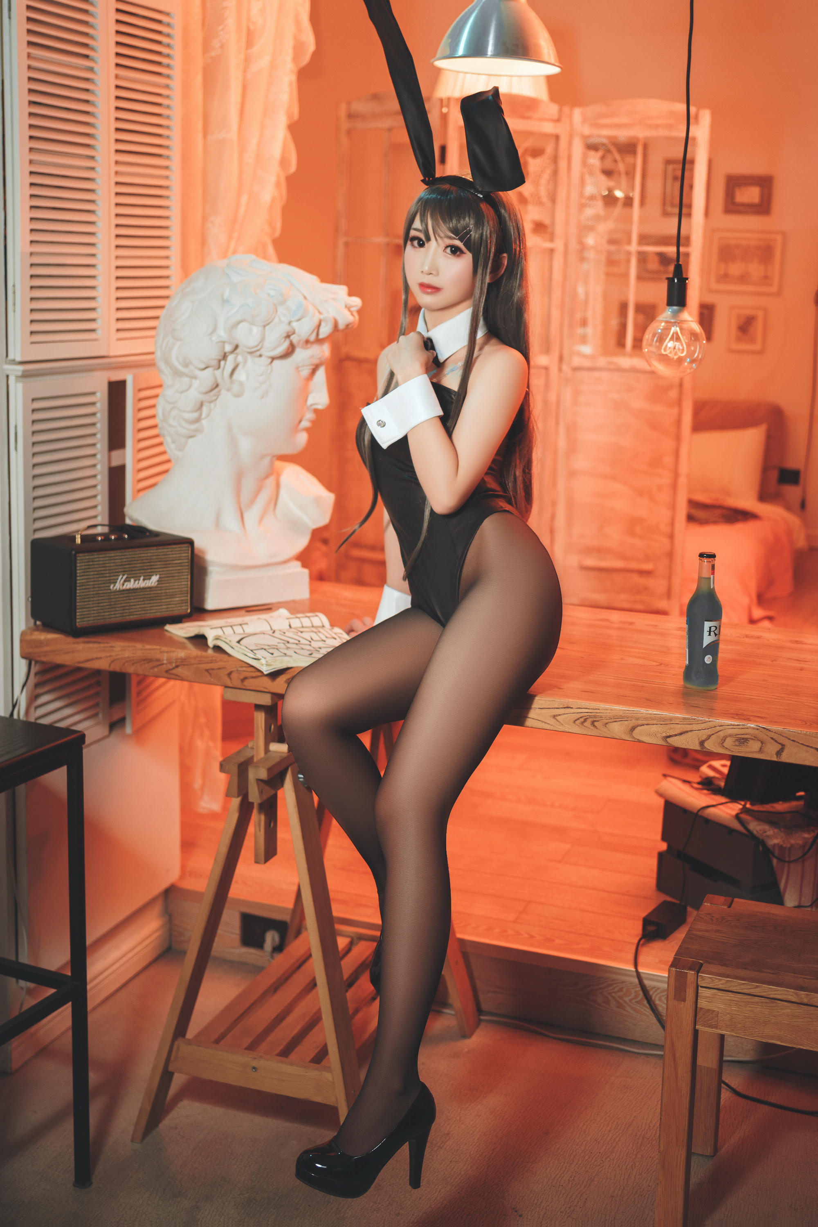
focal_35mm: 50
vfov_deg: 39.6
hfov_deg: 27.0
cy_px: 614
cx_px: 409
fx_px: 1704
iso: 200
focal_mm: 50
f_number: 2.8
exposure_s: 1/125
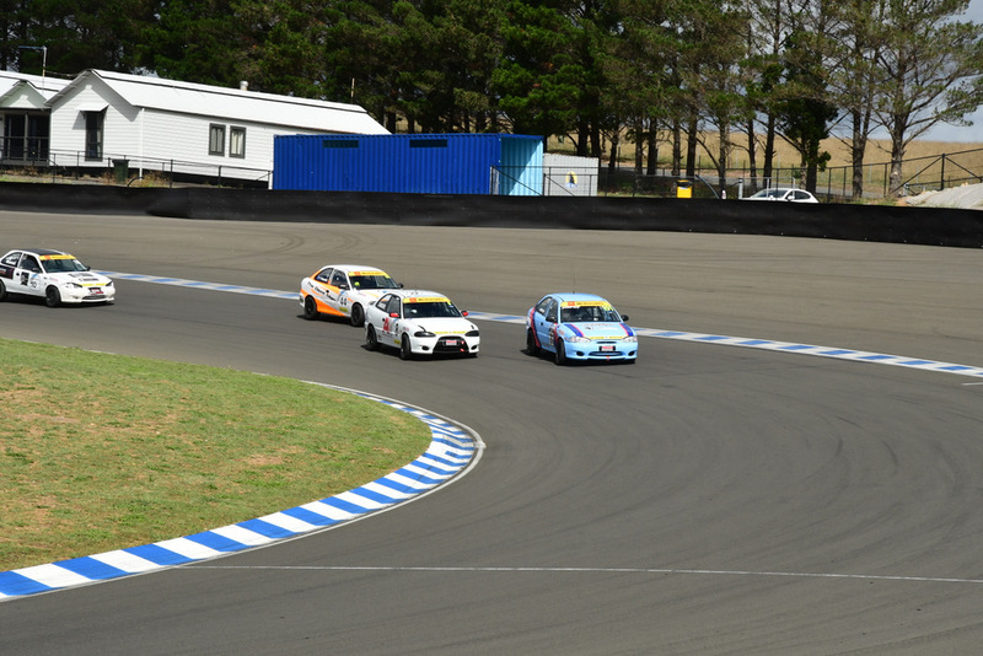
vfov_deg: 11.4
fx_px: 3278
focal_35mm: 120
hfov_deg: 17.1
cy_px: 328
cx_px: 492
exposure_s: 1/400
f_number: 11
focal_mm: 80
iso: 200
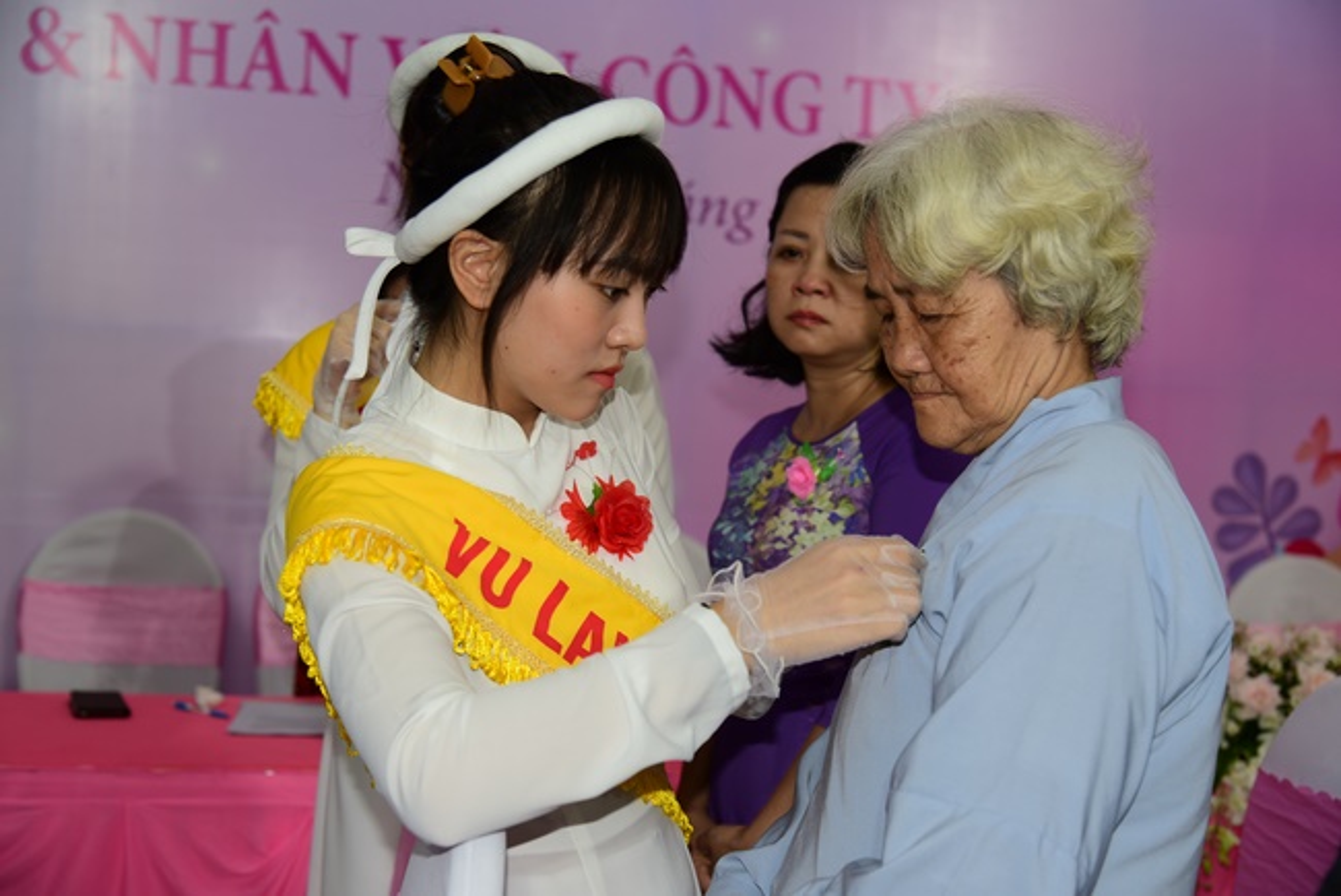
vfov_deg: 27.0
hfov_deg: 39.6
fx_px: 1863
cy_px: 448
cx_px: 670
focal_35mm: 50
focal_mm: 50
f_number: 4
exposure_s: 1/60
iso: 320
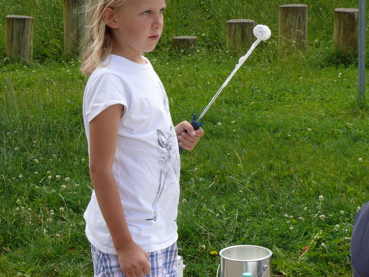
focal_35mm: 101
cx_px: 184
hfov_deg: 19.5
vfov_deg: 14.6
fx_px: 1076
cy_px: 68
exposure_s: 1/200
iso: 100
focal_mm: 12.5
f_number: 5.6
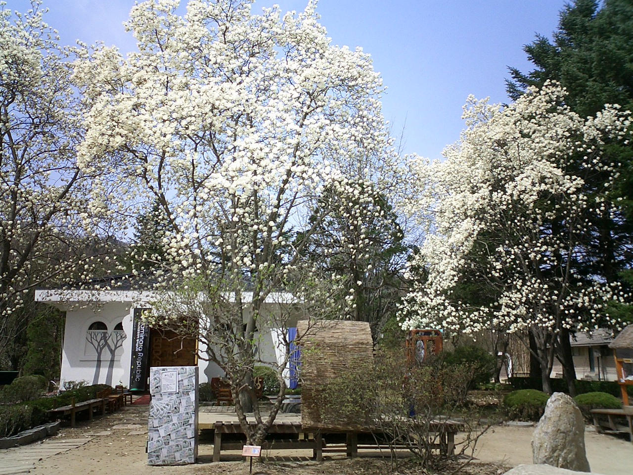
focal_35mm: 37
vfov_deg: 38.7
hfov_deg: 50.1
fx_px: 677
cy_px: 238
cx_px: 316
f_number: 3.5
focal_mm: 5.6
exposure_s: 1/800
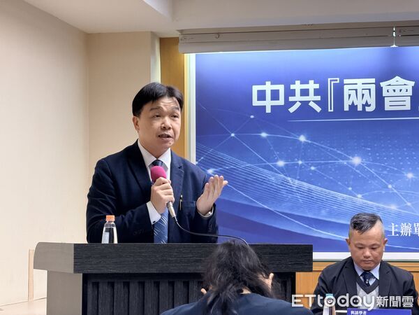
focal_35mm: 100
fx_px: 1210
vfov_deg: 14.8
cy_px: 158
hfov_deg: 19.6
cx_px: 210
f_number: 2.8
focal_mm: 16.89
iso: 320
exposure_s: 1/60
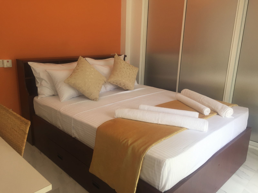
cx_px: 129
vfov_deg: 48.2
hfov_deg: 61.7
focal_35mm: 29
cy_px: 96
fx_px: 216
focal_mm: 4.15
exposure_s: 1/100
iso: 40
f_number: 2.2
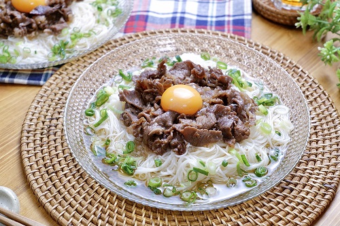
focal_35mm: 68
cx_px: 170
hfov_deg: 29.7
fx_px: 642
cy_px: 113
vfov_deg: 20.0
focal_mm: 45
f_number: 5.6
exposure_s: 1/70
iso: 1000
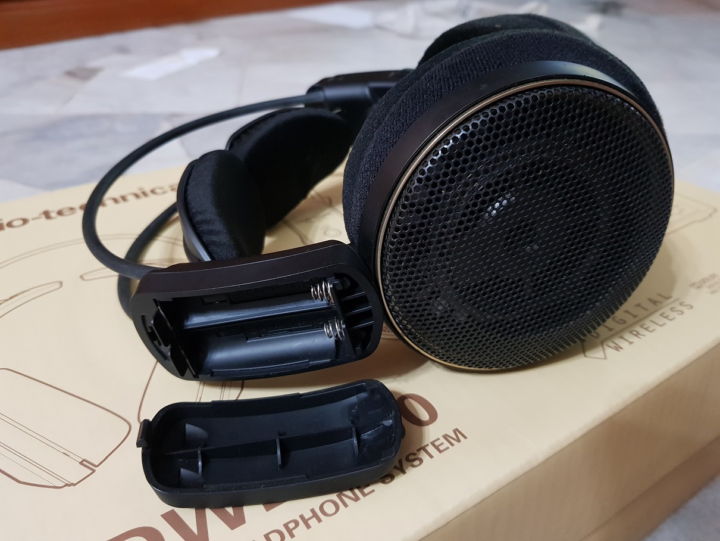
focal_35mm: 26
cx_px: 360
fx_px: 541
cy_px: 270
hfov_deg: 67.3
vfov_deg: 53.1
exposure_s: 1/10
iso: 320
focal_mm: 4.3
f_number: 1.7
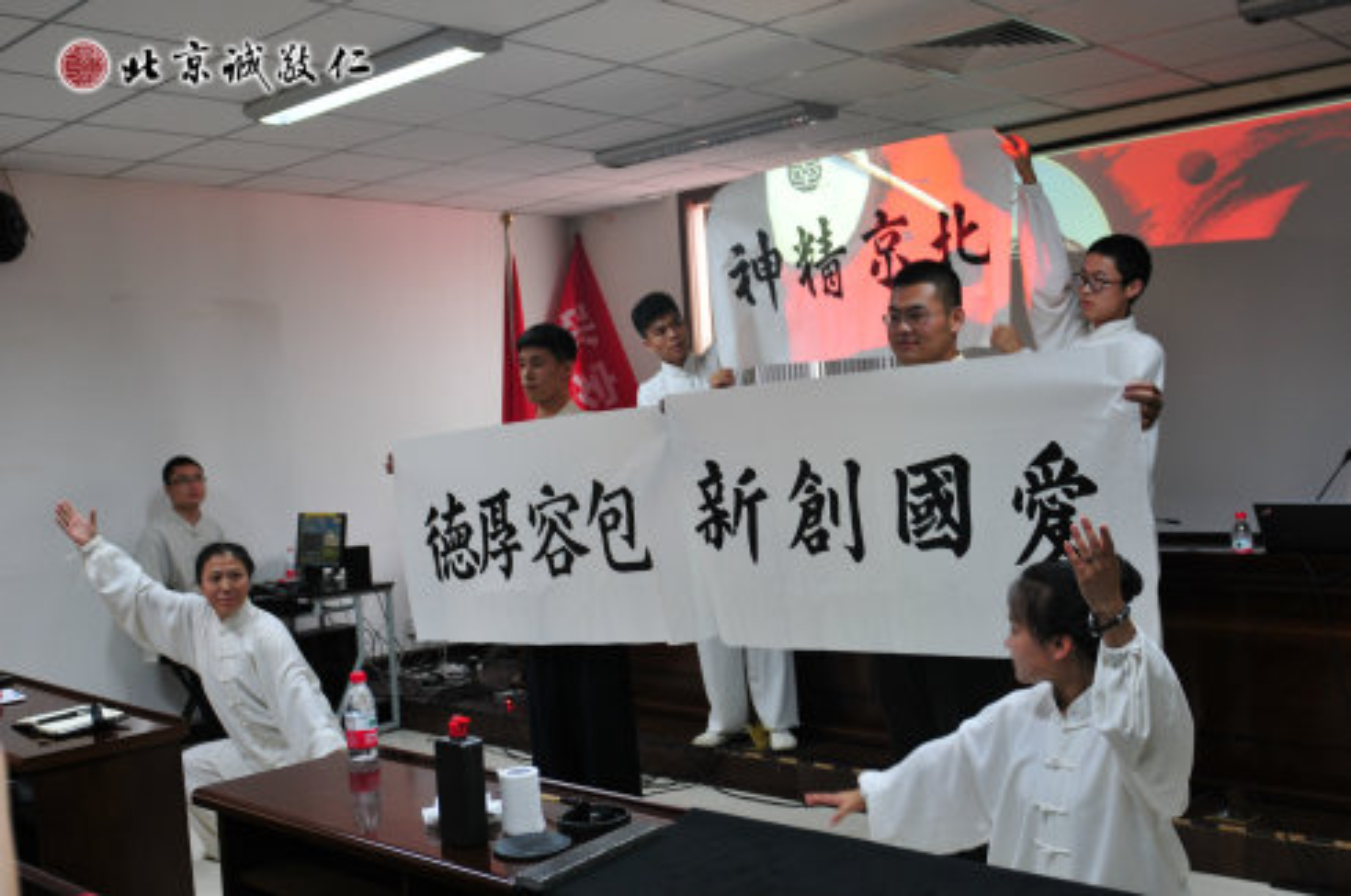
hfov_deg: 53.2
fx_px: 1349
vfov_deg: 36.8
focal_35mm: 36
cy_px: 448
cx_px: 676
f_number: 3.2
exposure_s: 1/50
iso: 320
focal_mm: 24
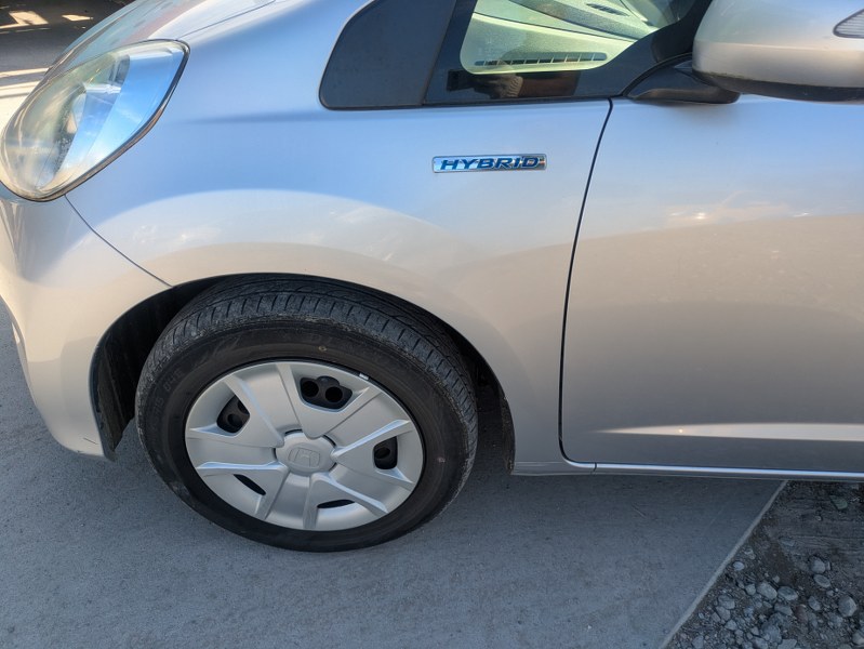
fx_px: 624
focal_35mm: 25
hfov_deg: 69.4
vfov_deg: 54.9
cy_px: 324
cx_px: 432
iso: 49
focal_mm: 5.43
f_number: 1.89
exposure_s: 1/629
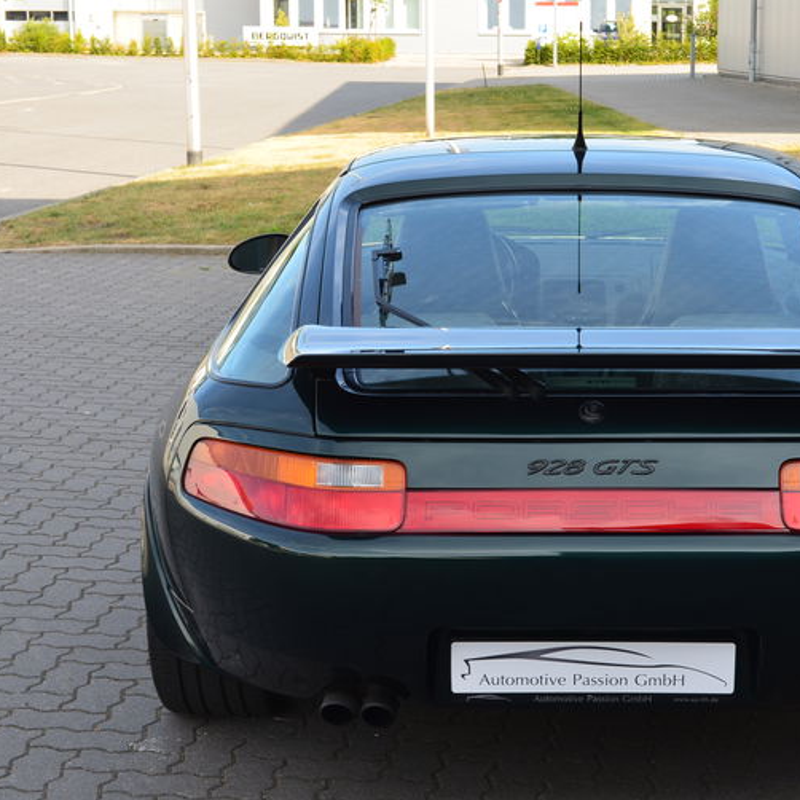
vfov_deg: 24.7
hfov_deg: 24.4
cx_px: 578
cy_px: 403
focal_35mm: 70
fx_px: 1830
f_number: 10
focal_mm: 36
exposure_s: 1/60
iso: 250
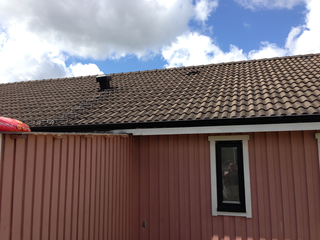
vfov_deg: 42.9
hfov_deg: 55.4
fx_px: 305
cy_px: 120
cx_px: 160
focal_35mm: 33
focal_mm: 4.13
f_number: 2.4
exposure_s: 1/1323
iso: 50
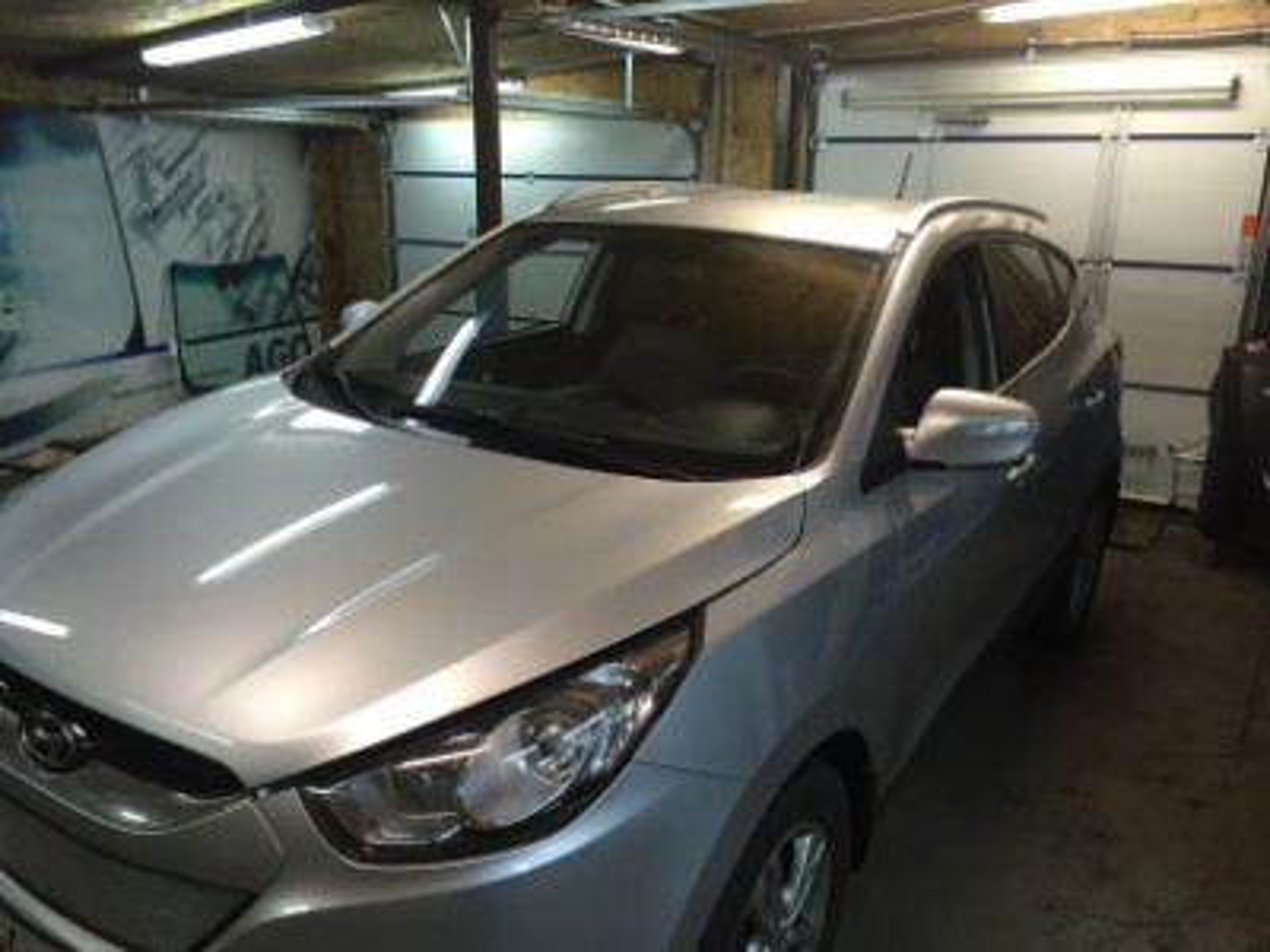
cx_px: 635
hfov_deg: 61.7
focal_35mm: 29
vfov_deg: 48.2
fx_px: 1064
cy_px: 476
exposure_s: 1/33
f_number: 2.2
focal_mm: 4.15
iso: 125
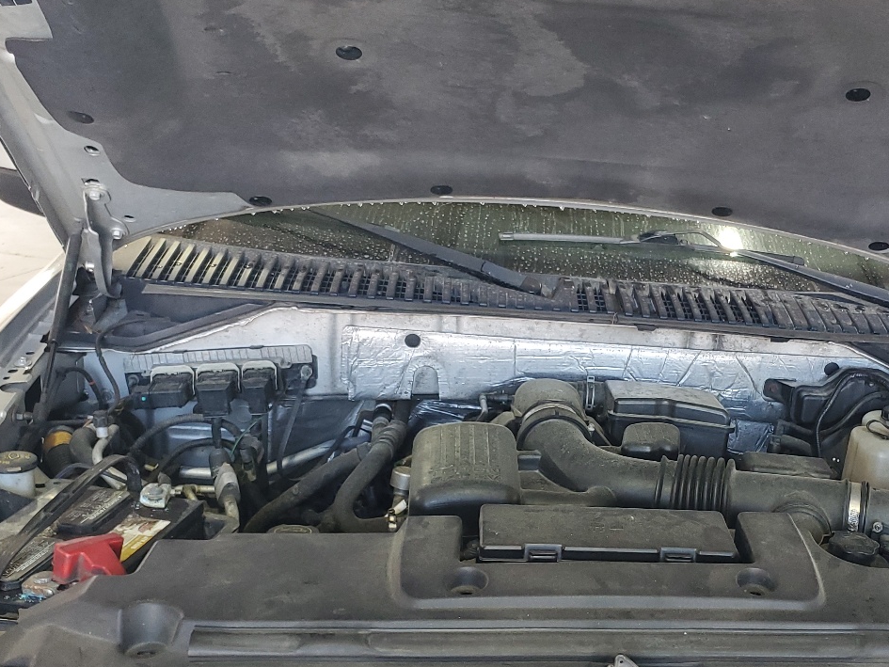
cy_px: 356
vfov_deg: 32.9
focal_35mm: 44
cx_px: 589
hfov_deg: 42.4
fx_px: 1130
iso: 89
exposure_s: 1/60.2
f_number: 1.5
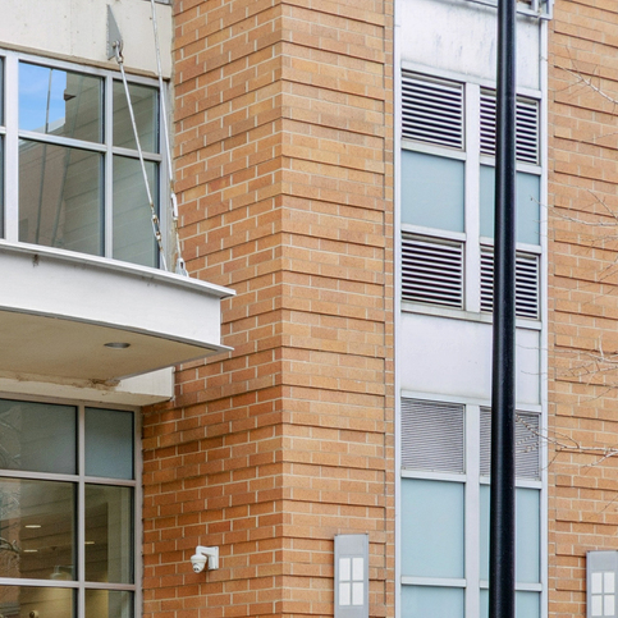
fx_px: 2080
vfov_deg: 16.4
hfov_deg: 16.2
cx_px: -145
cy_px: 674
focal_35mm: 103
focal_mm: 24
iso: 250
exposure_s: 1/10
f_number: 9
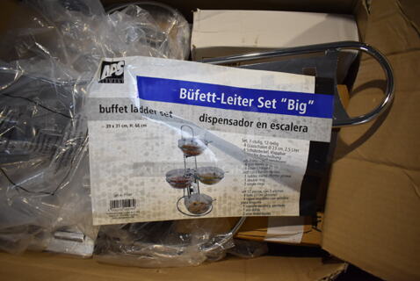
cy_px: 140
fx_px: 315
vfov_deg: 48.1
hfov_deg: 67.3
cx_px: 210
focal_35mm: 27
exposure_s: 1/125
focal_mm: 18
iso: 800
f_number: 3.5
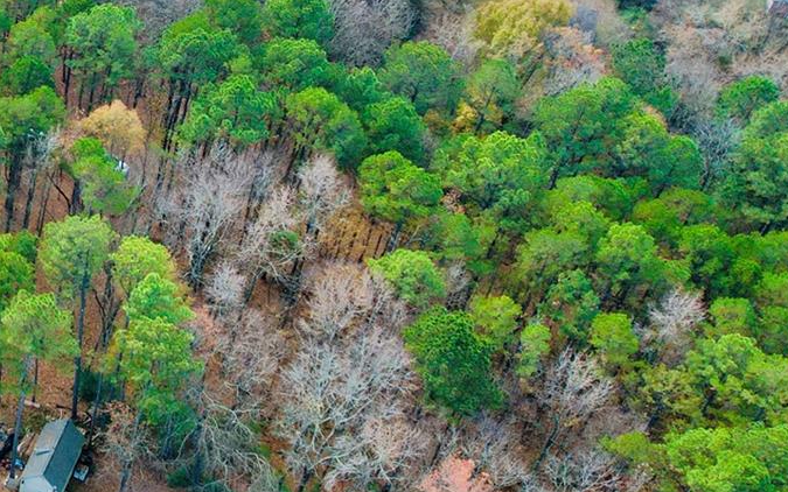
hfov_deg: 26.2
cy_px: 67
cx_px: -207
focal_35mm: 68
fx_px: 1460
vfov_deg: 18.9
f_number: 2.8
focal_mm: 8.38
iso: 120
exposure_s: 1/640
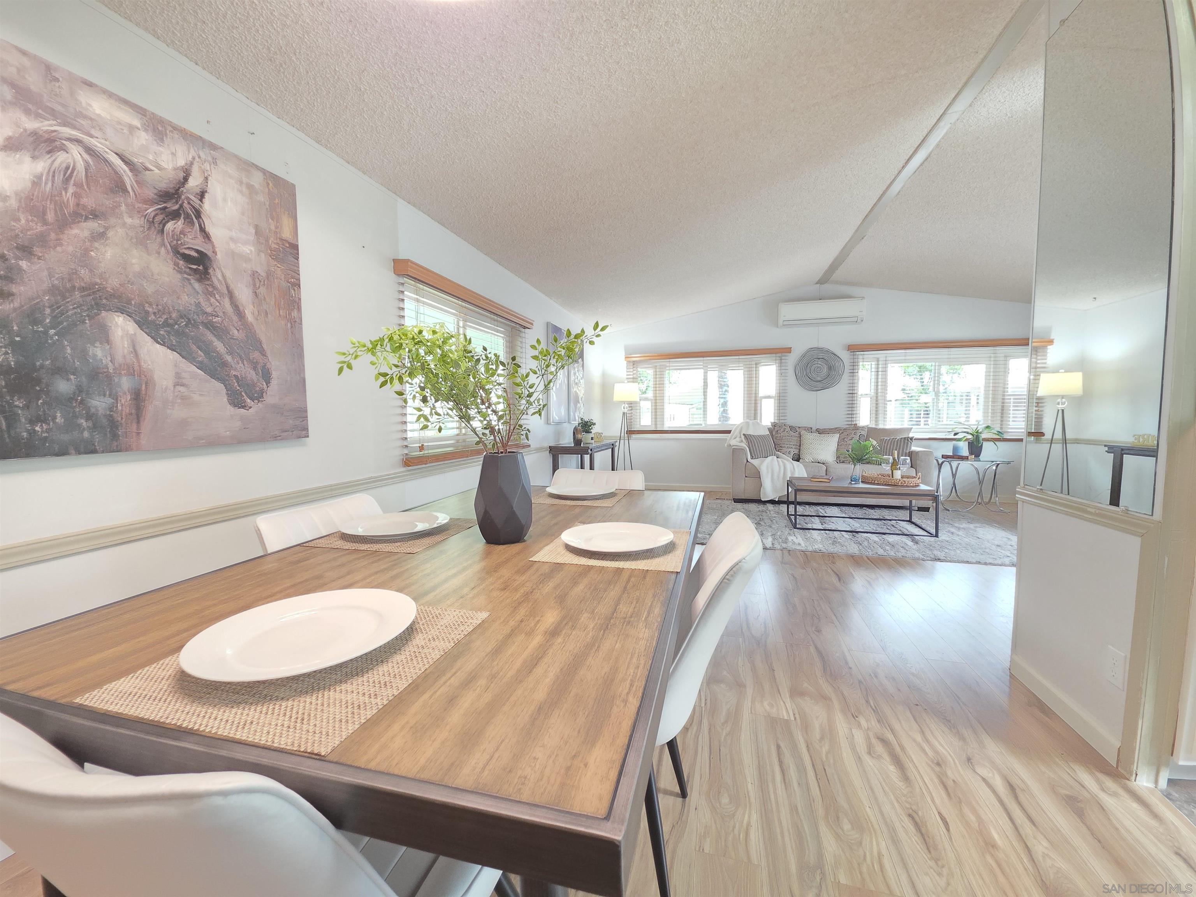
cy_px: 448
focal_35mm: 13
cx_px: 598
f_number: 1.9
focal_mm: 2.2
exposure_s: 1/60.7
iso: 400
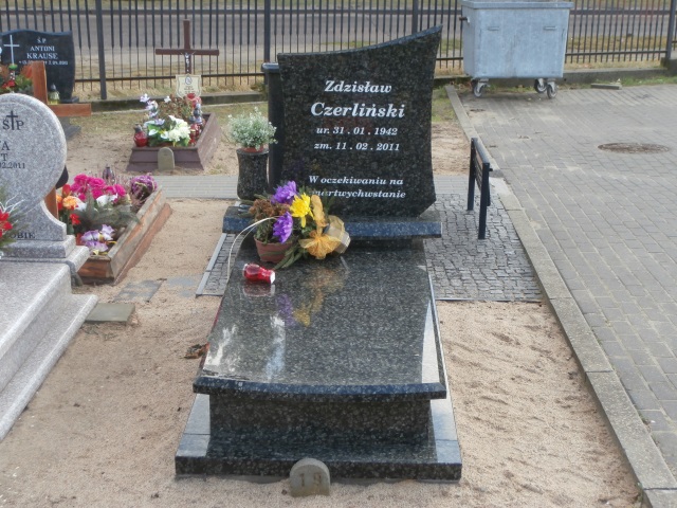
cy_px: 254
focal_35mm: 57
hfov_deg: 33.8
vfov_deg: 25.7
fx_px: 1115
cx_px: 338
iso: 100
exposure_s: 1/60
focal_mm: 10.11
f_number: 4.5
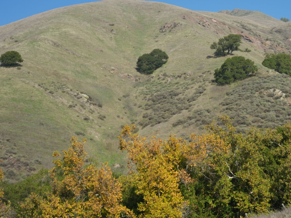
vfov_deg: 21.6
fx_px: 572
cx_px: 230
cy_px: 115
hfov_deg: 28.0
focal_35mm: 68
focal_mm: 28
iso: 200
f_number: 4
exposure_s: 1/2000
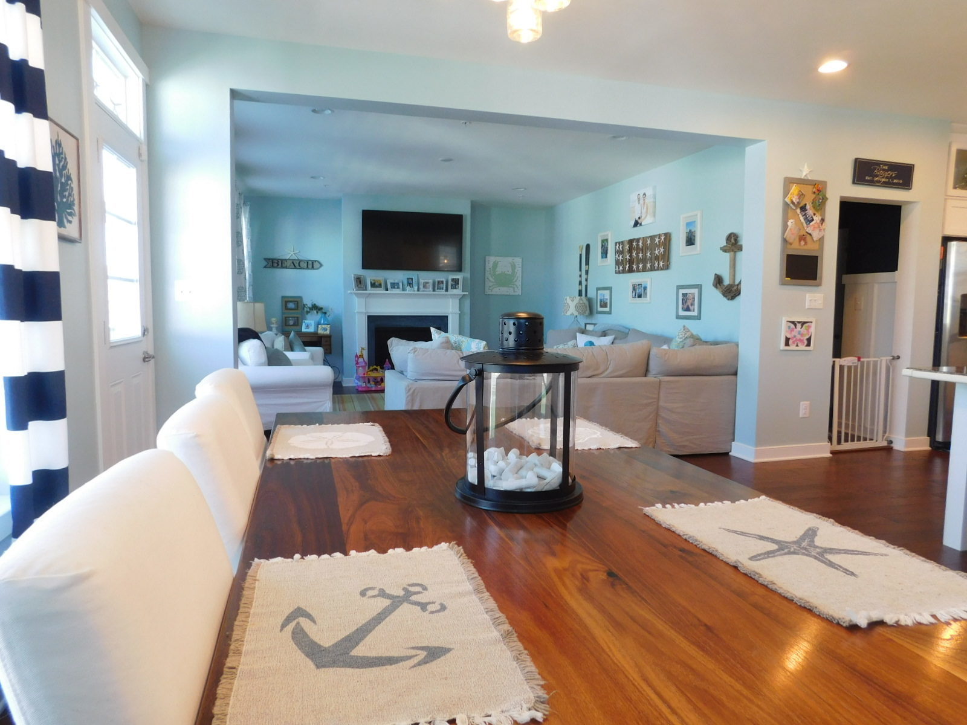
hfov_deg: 73.9
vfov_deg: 58.9
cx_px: 484
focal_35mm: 23
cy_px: 362
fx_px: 643
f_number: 3
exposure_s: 1/30
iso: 140
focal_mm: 4
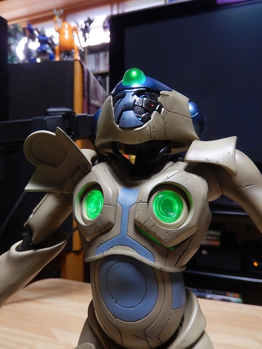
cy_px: 174
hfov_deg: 54.9
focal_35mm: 25
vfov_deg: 69.4
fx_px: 252
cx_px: 131
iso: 400
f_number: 3.4
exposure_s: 1/20
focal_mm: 4.5
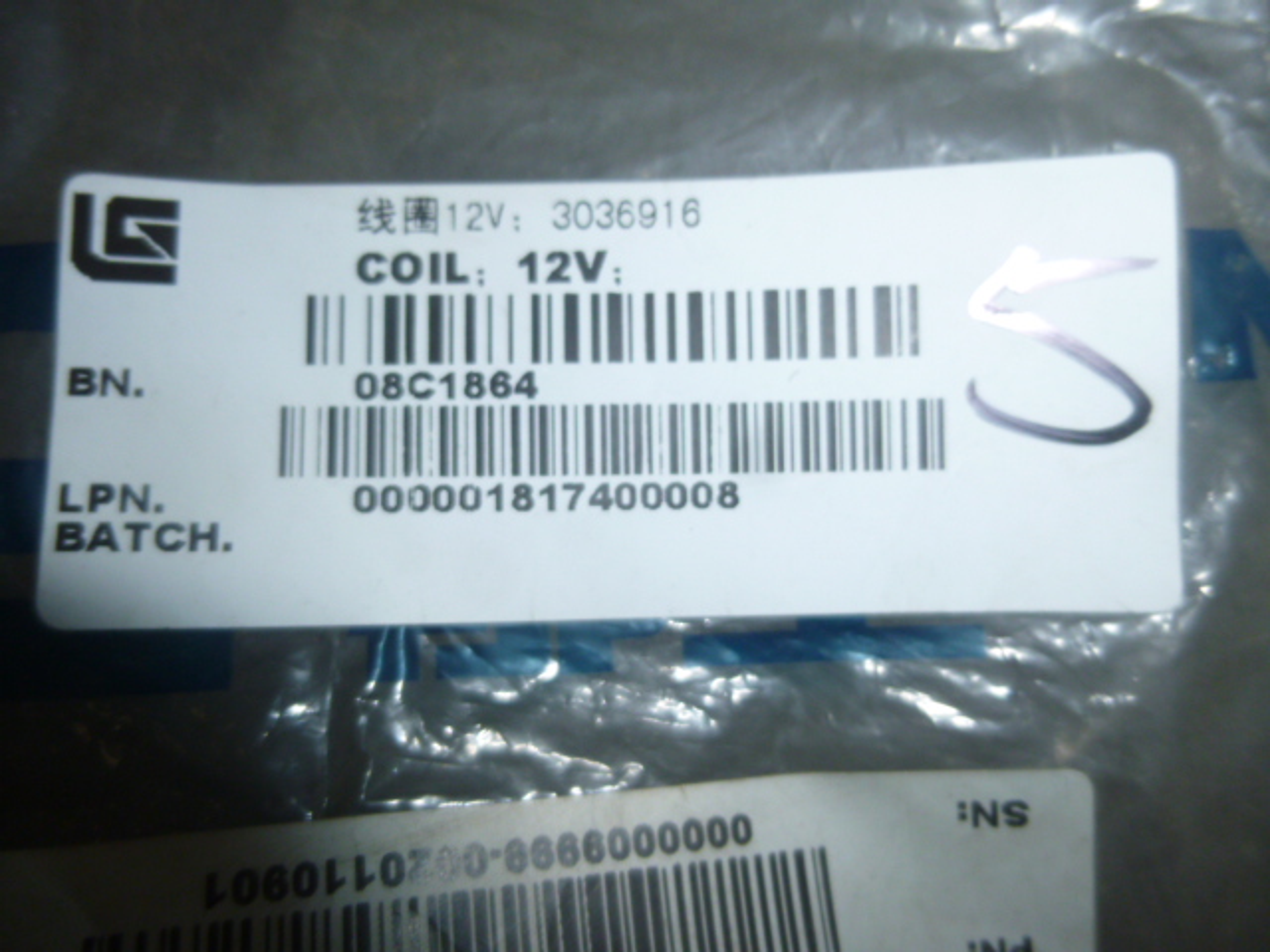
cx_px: 635
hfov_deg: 69.4
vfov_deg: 54.9
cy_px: 476
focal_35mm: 25
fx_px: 917
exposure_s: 1/60
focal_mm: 4.5
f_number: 3.1
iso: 100
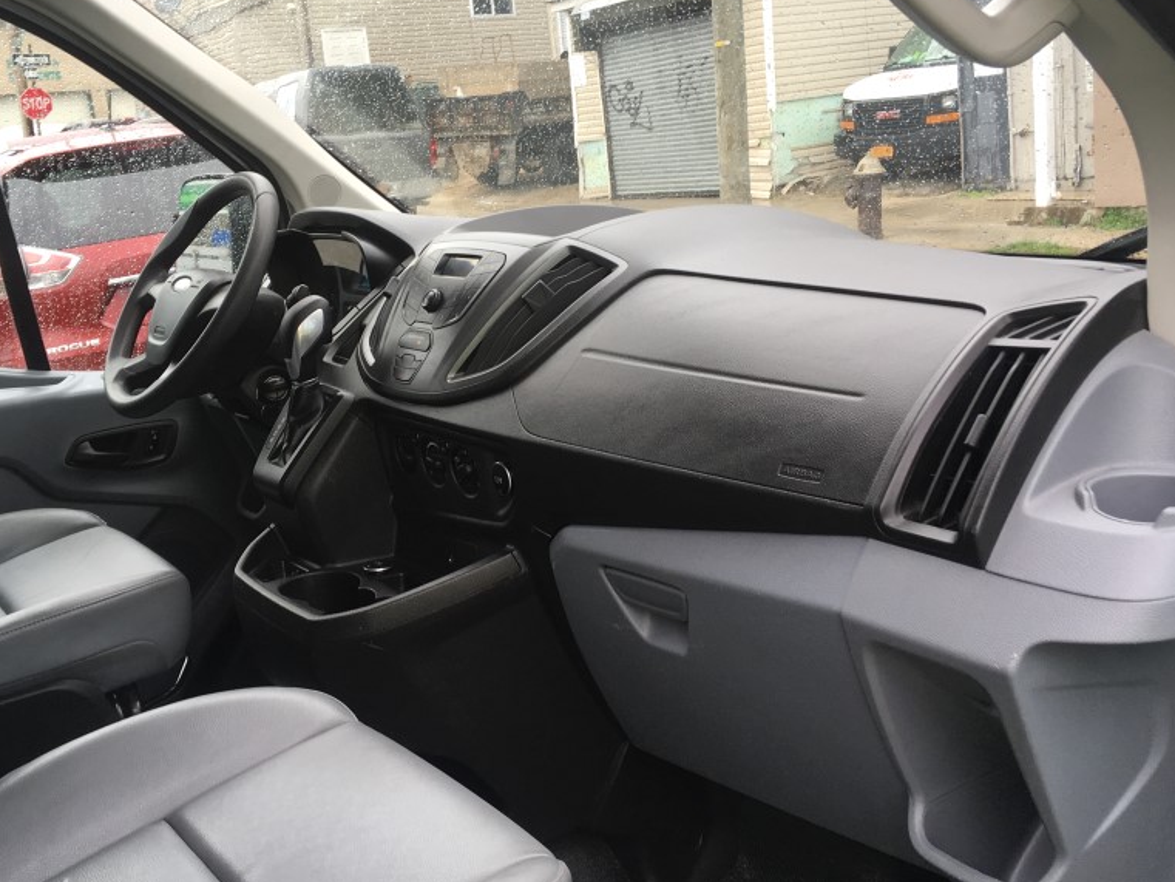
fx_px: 1324
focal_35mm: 39
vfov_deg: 36.8
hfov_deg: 47.8
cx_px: 519
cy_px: 422
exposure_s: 1/60
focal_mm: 4.15
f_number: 2.2
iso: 25
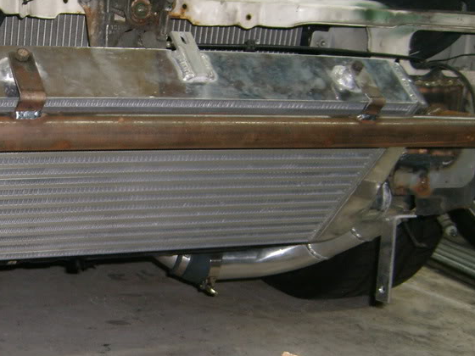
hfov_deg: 29.5
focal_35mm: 64
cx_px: 91
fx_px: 878
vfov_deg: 22.8
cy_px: 249
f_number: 2.8
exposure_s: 1/45
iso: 100
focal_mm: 5.8
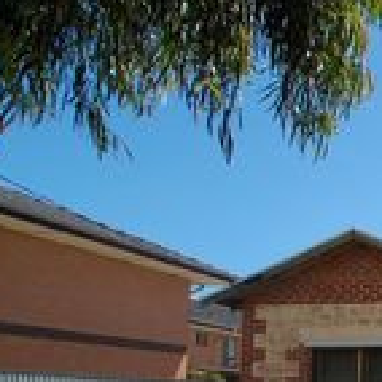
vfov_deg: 34.0
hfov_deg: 25.4
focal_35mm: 46
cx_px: 600
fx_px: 579
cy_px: 362
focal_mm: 11
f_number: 9
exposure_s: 1/320
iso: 200
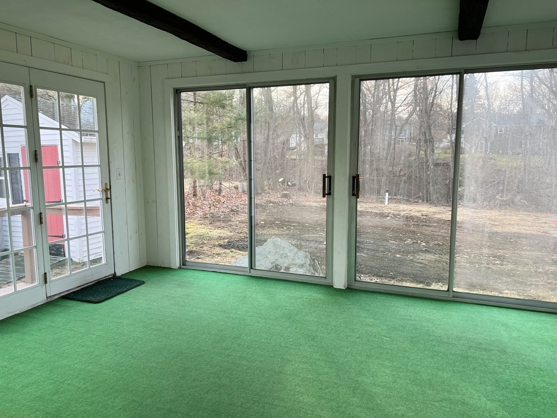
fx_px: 418
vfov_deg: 53.1
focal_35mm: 26
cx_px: 278
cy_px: 209
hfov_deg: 67.3
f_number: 1.5
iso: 40
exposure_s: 1/169
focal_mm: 5.7
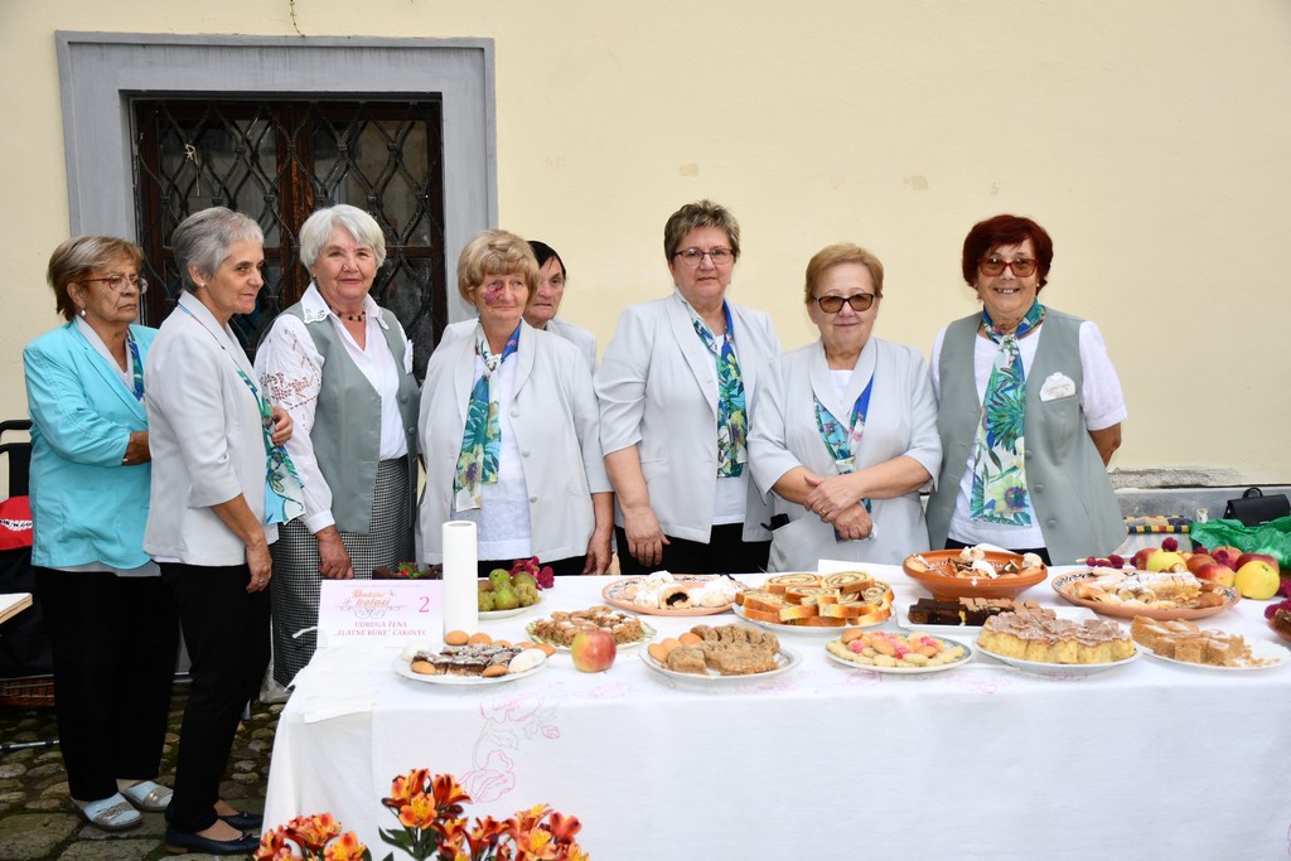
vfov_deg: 36.9
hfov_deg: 53.1
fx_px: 1291
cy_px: 430
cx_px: 646
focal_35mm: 36
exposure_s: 1/250
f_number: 3.8
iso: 110
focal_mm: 24
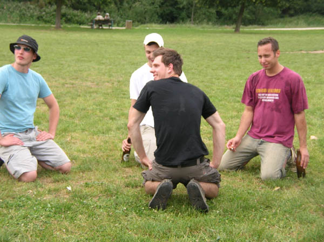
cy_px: 121
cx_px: 162
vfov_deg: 18.9
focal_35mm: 78
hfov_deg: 25.0
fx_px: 729
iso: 50
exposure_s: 1/158
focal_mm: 12.8
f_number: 3.3
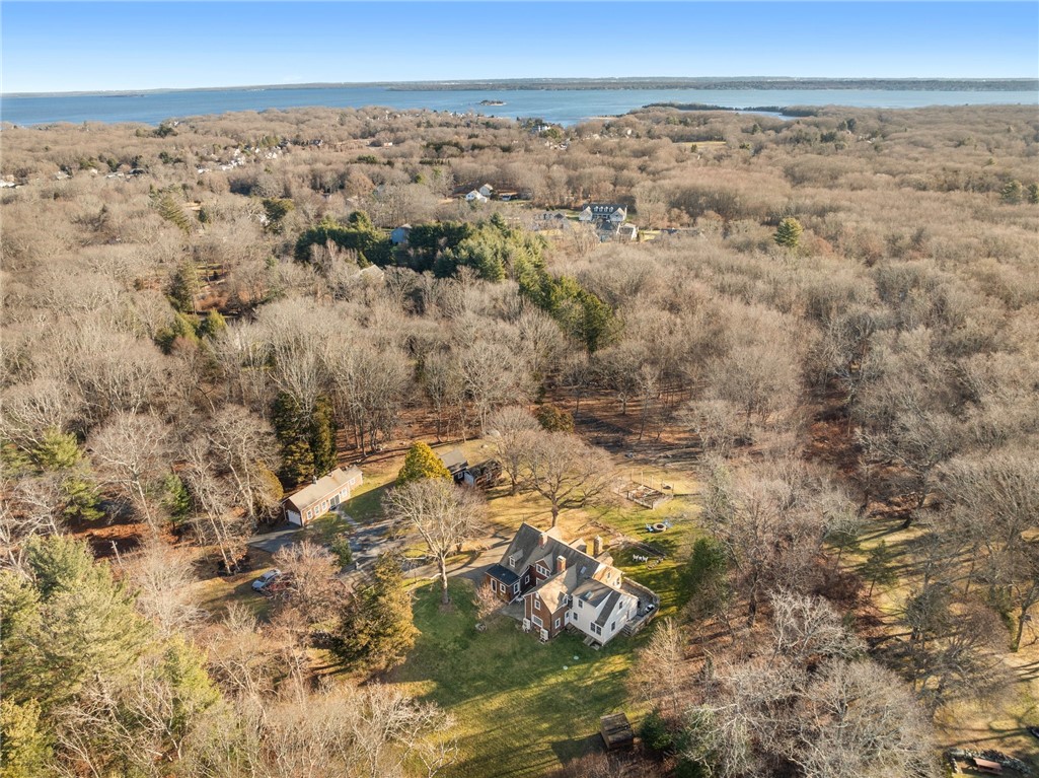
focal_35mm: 24
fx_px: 720
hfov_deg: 71.6
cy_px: 389
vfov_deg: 56.7
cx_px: 520
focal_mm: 12.29
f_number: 2.8
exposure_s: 1/320
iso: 100
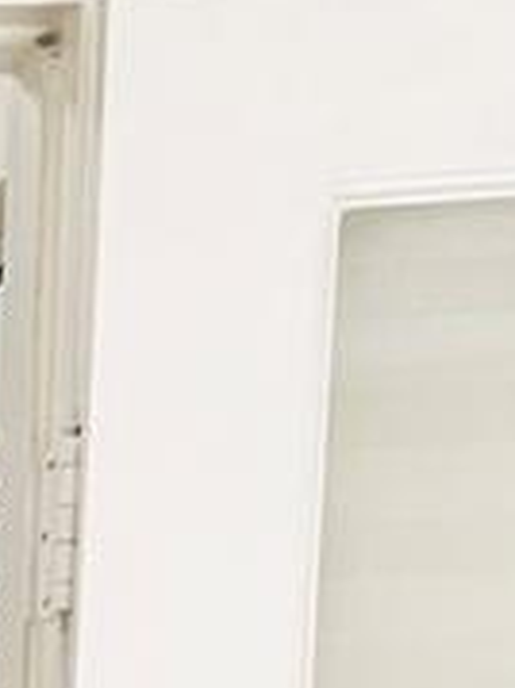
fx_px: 3456
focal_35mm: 174
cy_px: 1672
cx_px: -1149
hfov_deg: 7.3
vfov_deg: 9.9
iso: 125
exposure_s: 1/60
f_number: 1.6
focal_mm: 5.96
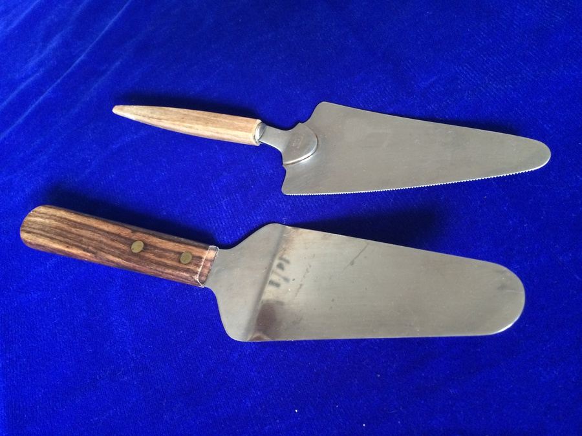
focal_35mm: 30
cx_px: 291
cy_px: 218
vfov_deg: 46.8
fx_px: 504
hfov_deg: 60.0
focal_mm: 4.12
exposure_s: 1/24
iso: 320
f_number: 2.2
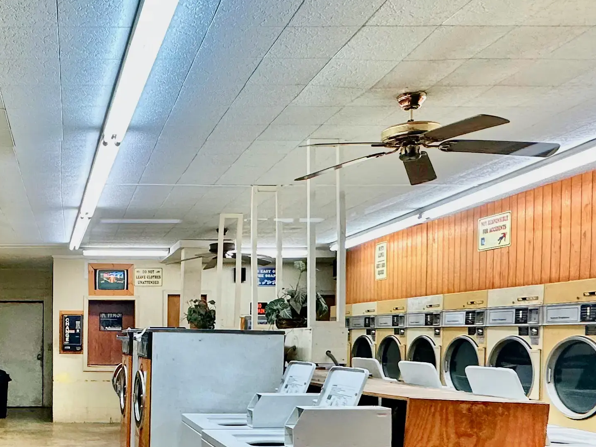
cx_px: 61
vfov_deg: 35.8
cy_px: 350
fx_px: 672
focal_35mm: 39
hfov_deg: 43.7
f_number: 2.2
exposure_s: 1/120
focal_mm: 2.22
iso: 200
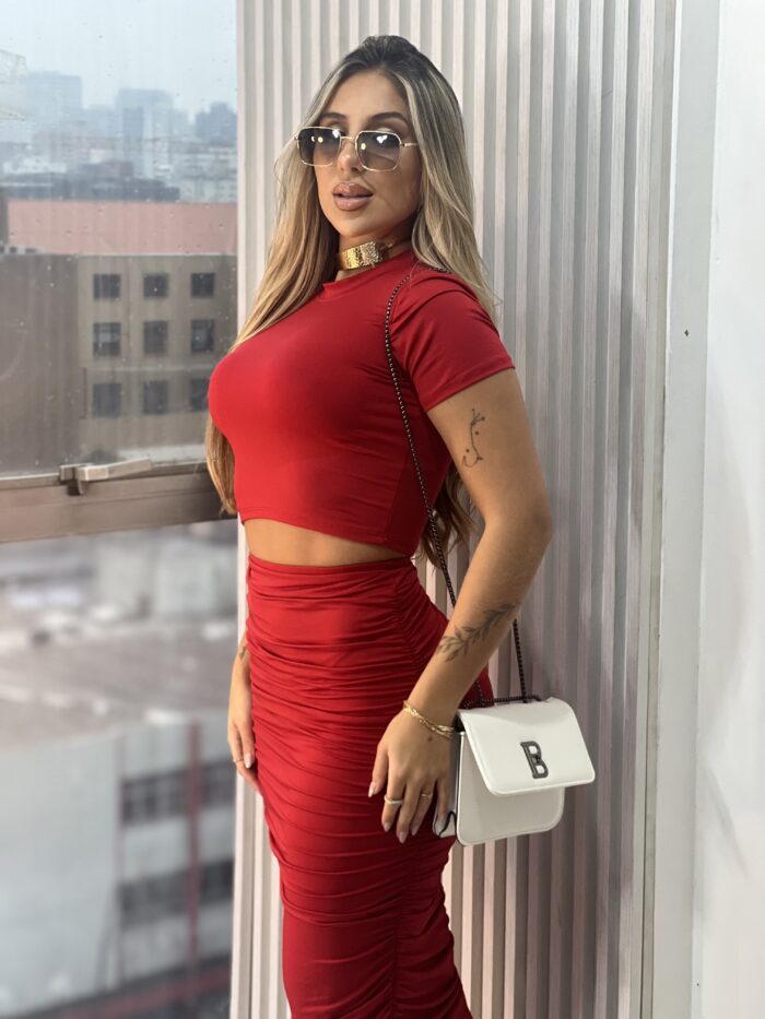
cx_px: 382
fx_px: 2268
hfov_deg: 19.1
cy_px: 510
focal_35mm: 77
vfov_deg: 25.3
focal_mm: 9
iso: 200
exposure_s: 1/120
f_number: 2.8
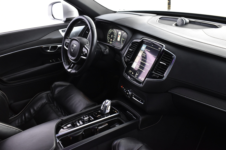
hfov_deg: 57.2
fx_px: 207
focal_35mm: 33
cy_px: 75
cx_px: 113
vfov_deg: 40.0
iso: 1250
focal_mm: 22
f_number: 5.6
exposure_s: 1/8
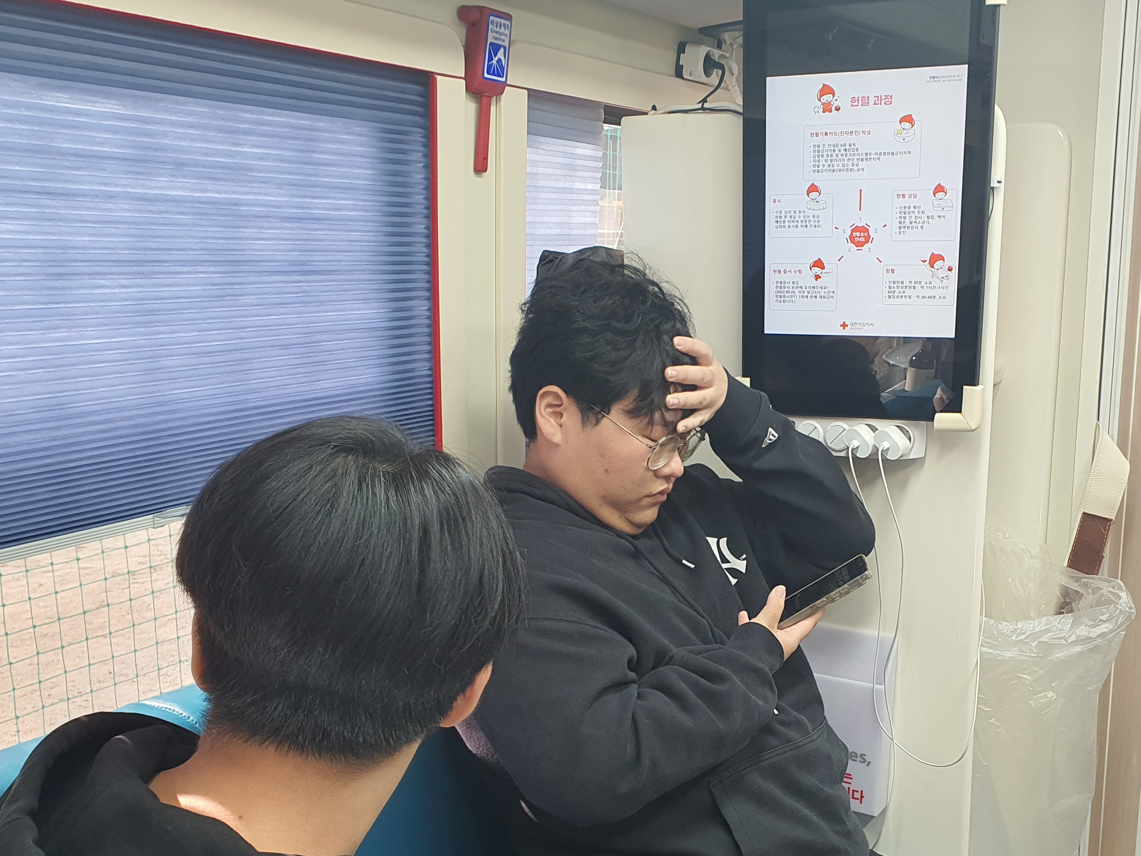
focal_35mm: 38
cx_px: 723
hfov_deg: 48.4
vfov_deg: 37.1
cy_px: 604
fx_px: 1252
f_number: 2.4
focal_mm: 4.3
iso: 160
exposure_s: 1/120
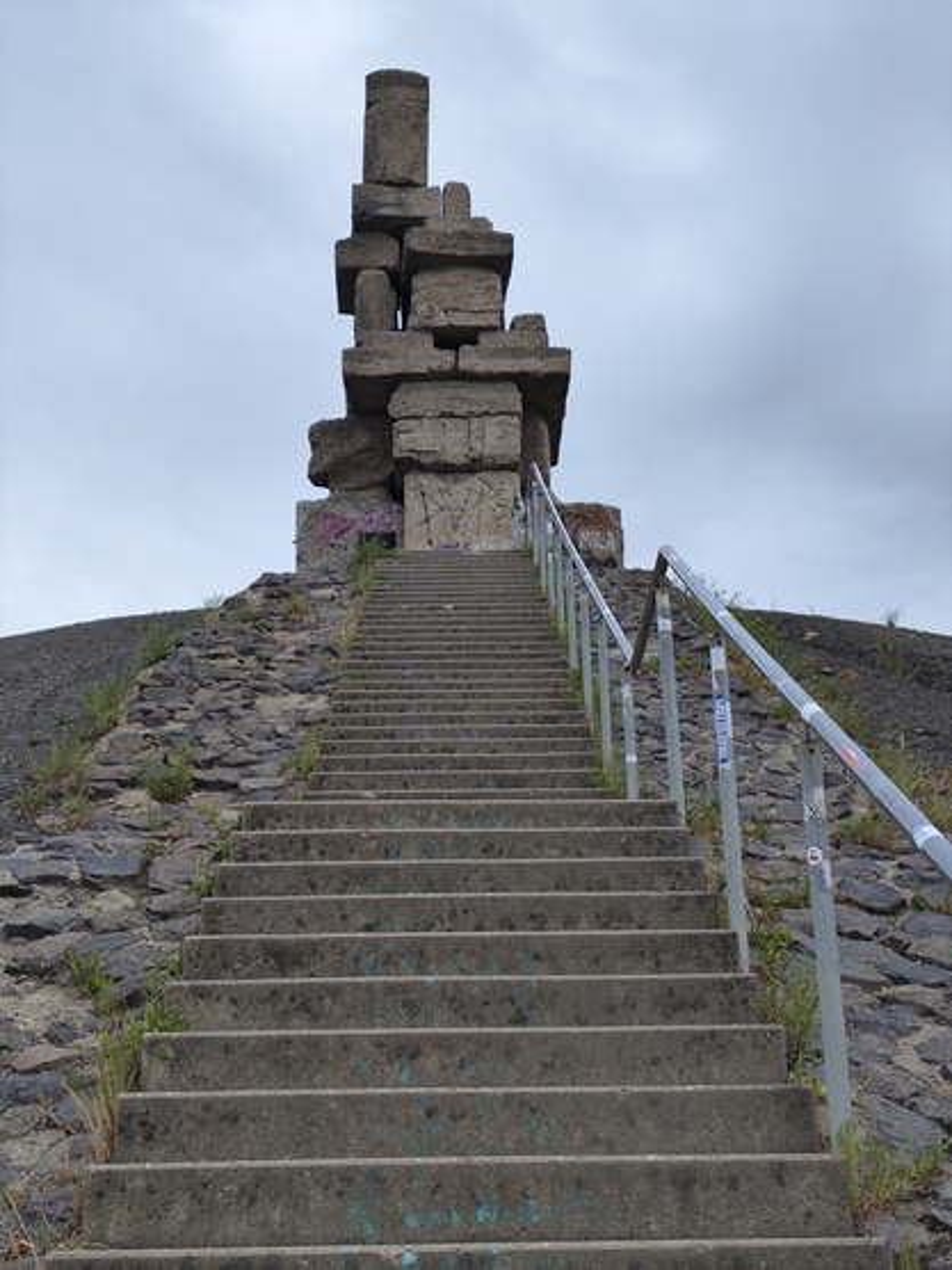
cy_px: 635
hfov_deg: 56.8
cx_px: 476
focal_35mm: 24
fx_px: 880
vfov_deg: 71.6
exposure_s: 1/1026
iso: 50
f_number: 1.8
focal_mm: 4.68
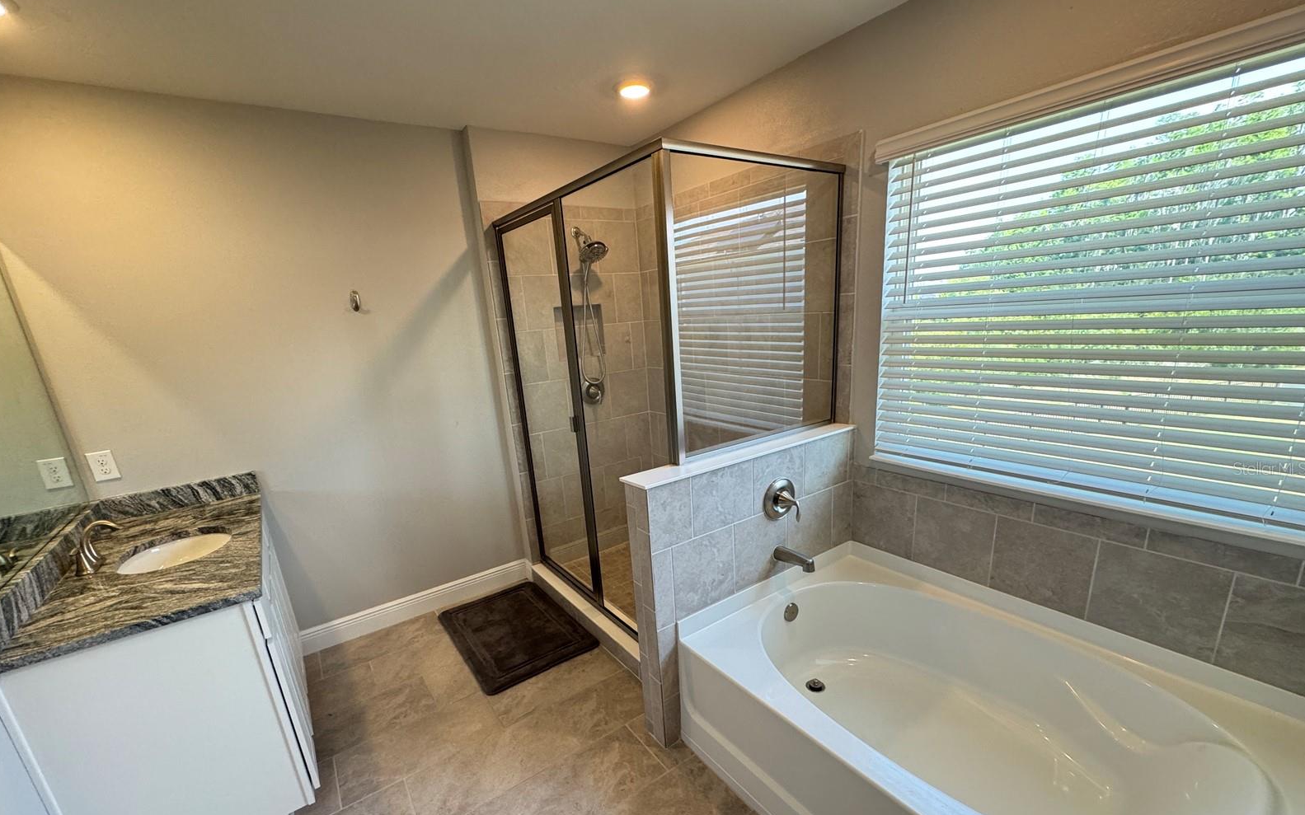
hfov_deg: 101.5
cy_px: 468
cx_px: 651
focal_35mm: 15
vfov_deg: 74.3
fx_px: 533
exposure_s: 1/120
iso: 250
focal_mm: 2.22
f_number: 2.2
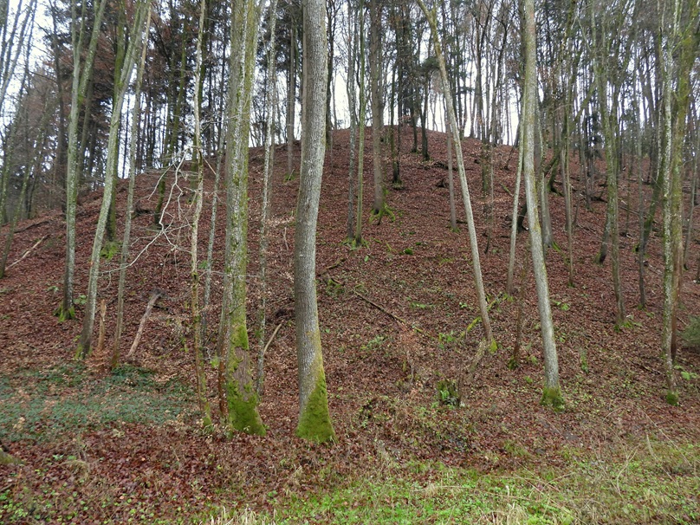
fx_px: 485
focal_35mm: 24
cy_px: 262
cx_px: 350
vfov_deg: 56.8
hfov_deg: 71.6
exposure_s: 1/30
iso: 140
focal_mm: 4.3
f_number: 2.8
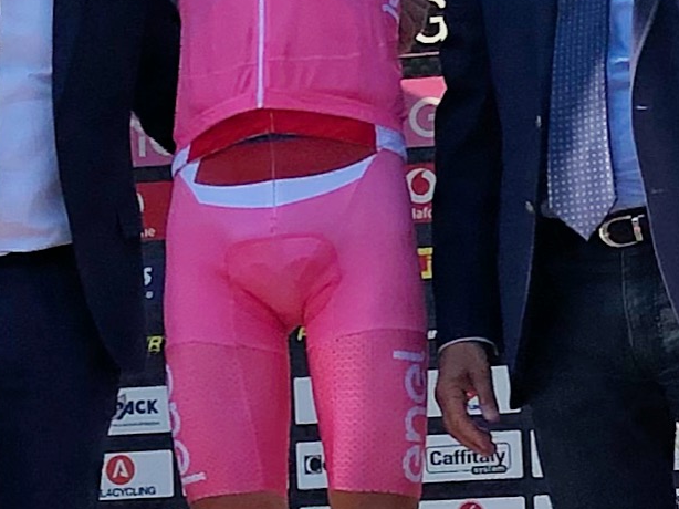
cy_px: 205
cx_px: 323
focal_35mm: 184
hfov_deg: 10.8
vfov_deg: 8.1
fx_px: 3608
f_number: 1.8
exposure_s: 1/1043
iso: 20
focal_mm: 3.99
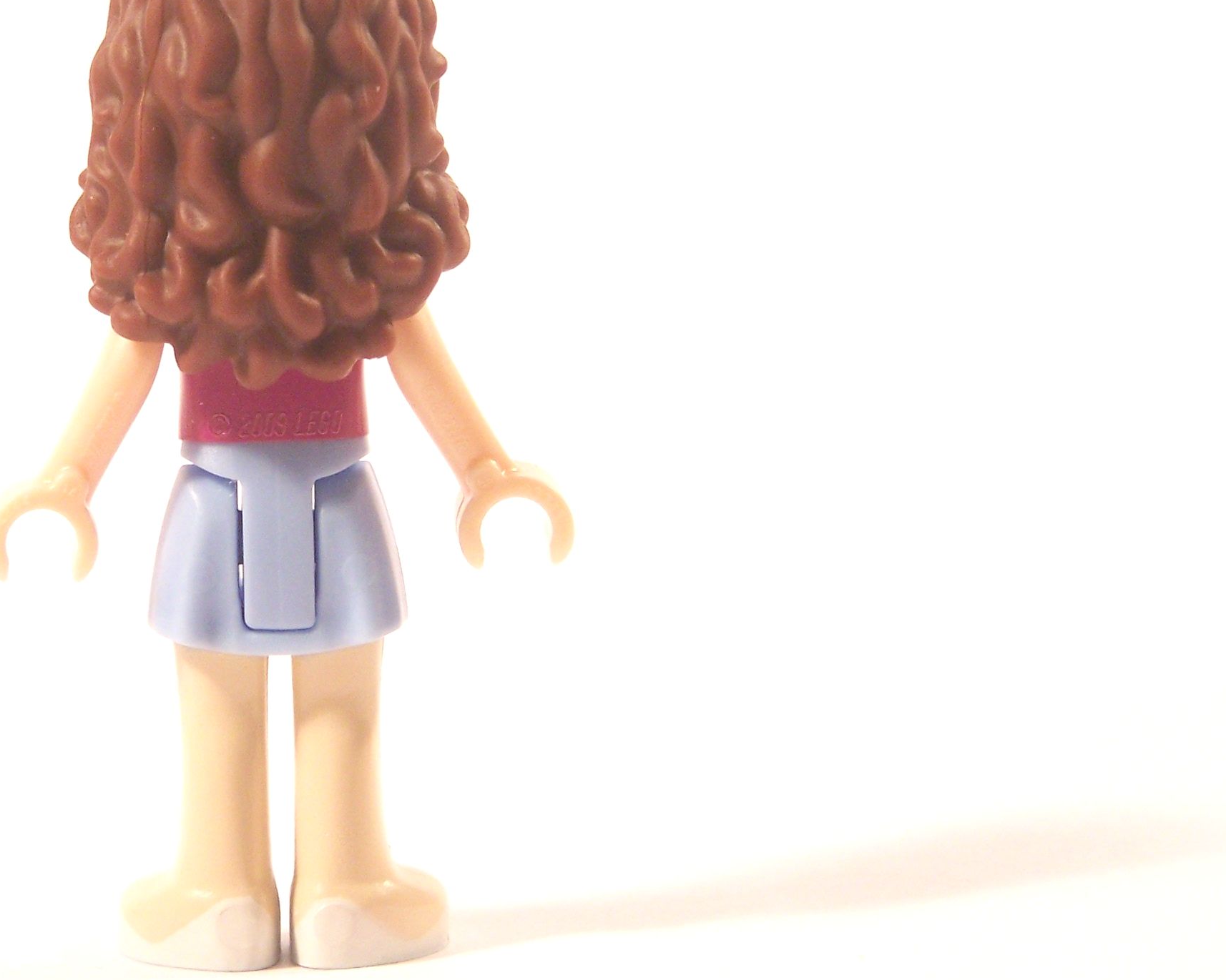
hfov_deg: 12.5
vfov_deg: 10.0
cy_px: 410
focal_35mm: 154
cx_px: 313
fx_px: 5588
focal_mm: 17.5
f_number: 3.2
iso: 200
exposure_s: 1/30
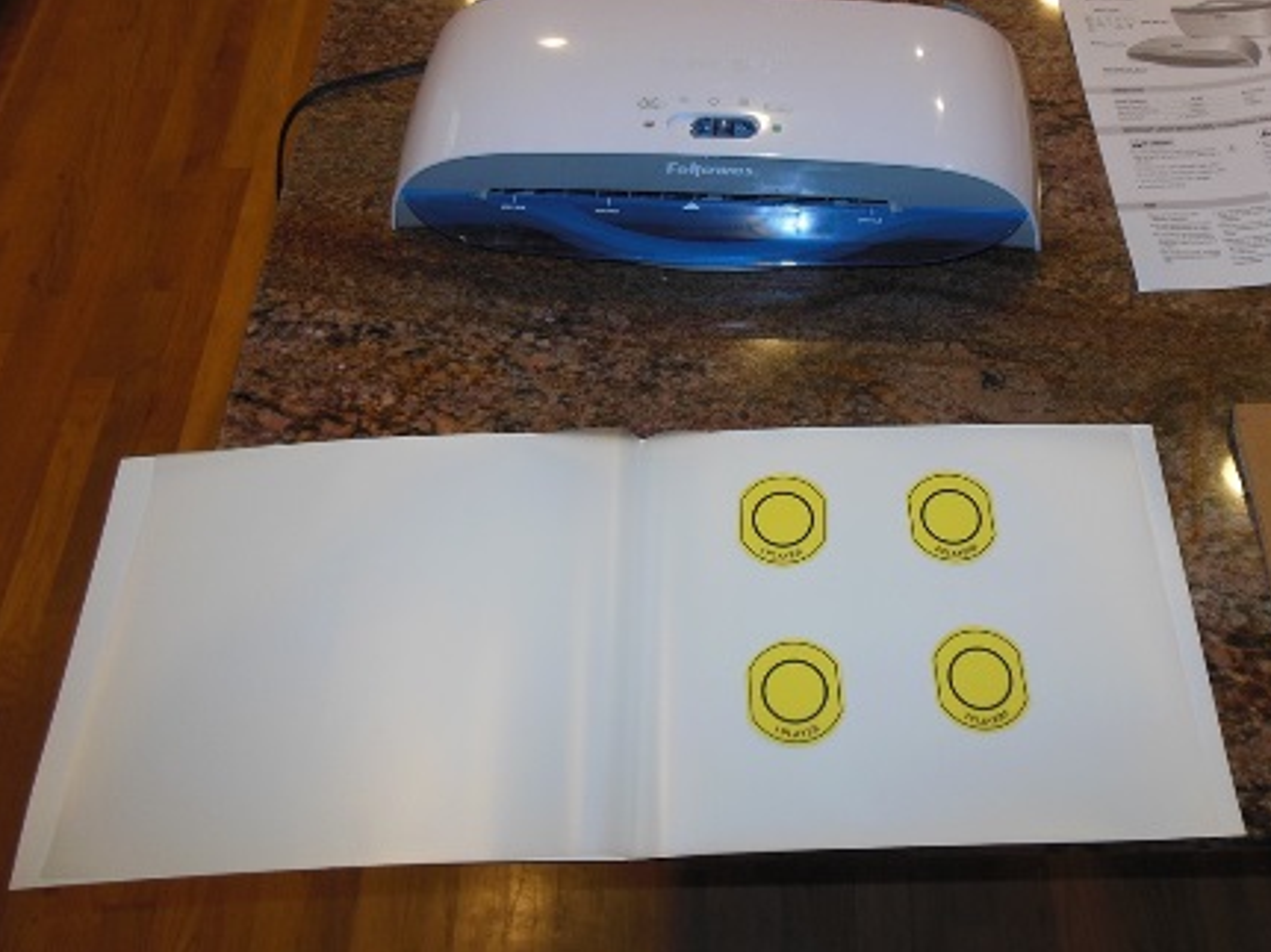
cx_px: 652
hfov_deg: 67.3
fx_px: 954
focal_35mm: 26
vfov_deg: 53.0
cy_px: 466
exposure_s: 1/30
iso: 125
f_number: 3.2
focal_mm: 4.5
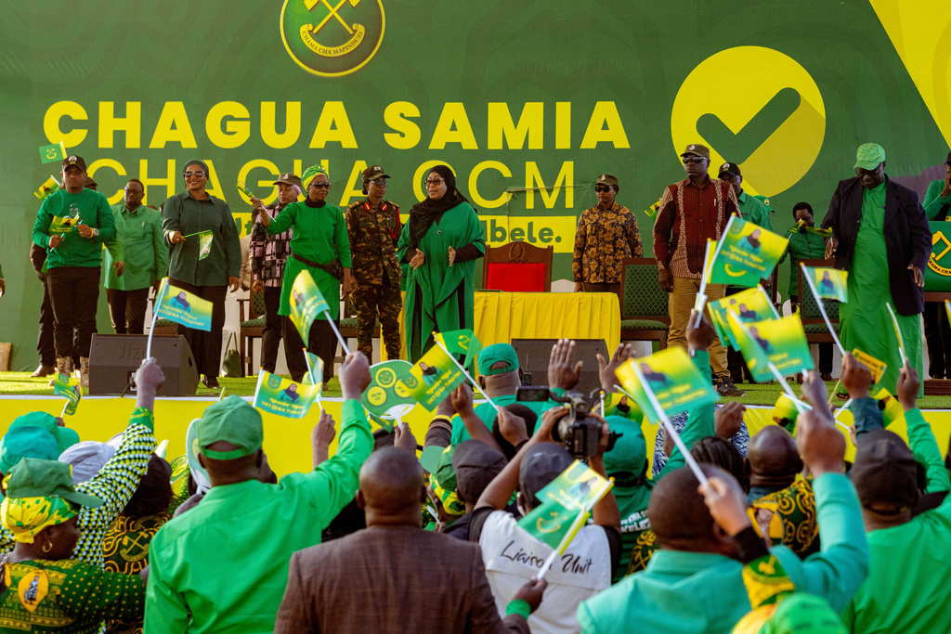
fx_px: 2774
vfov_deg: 13.0
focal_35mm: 105
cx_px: 476
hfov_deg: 19.5
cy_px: 317
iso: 1250
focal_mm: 70
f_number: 4
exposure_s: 1/1250
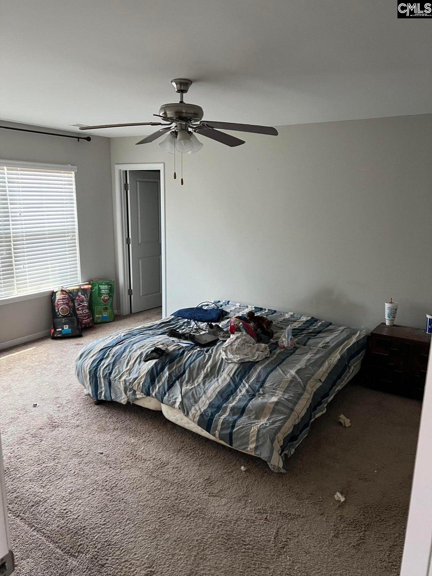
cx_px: 216
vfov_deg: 67.3
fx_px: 433
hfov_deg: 53.1
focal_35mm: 26
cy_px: 288
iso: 250
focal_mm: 5.7
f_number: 1.5
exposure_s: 1/60
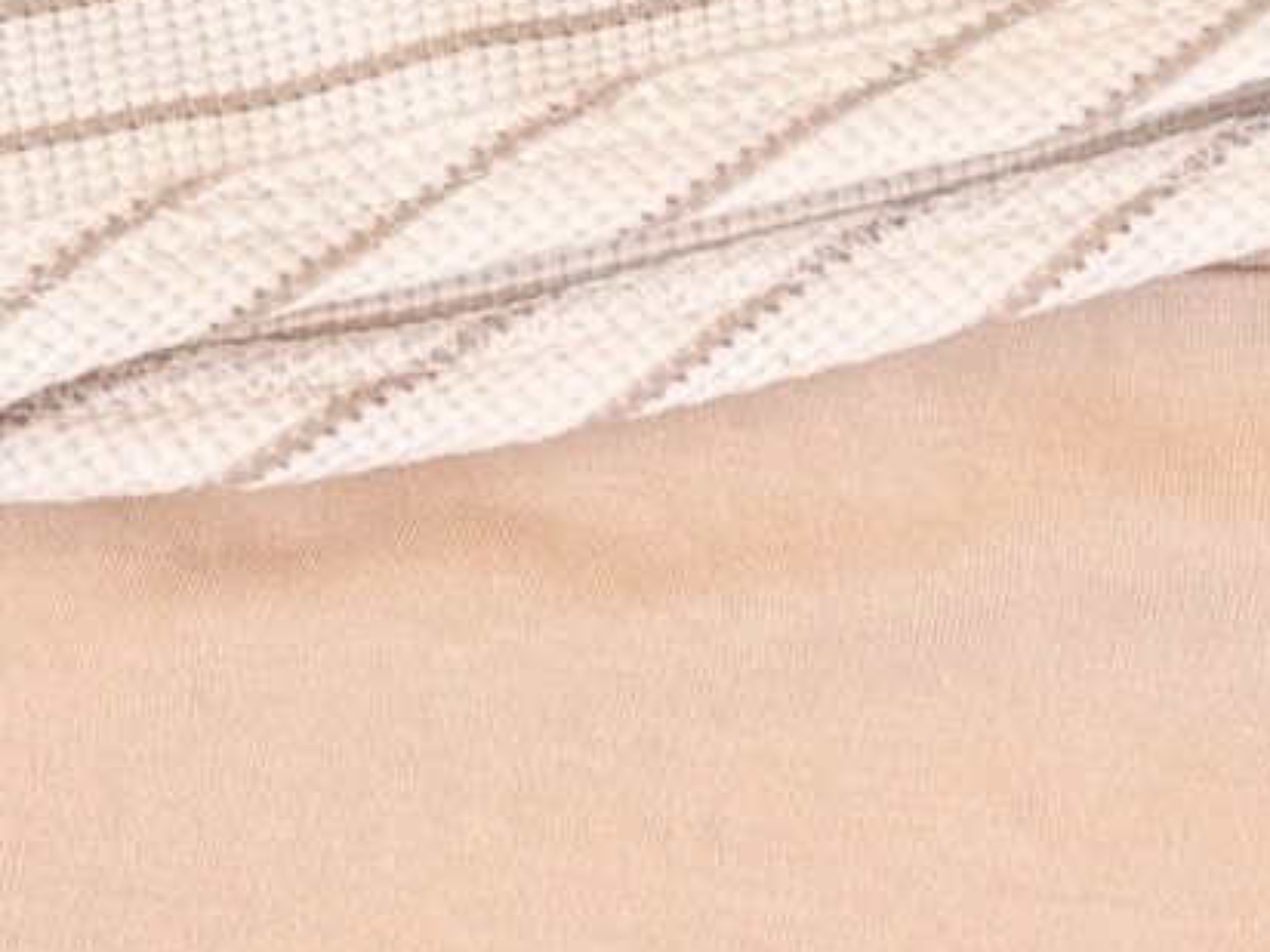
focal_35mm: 149
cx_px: 1184
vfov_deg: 9.9
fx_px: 5467
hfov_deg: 13.1
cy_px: 274
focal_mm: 6.76
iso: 80
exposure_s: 1/955
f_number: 1.78
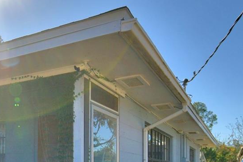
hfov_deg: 41.4
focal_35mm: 44
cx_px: 31
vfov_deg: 28.8
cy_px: 159
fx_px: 297
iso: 100
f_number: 4.5
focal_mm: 10
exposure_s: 1/2500
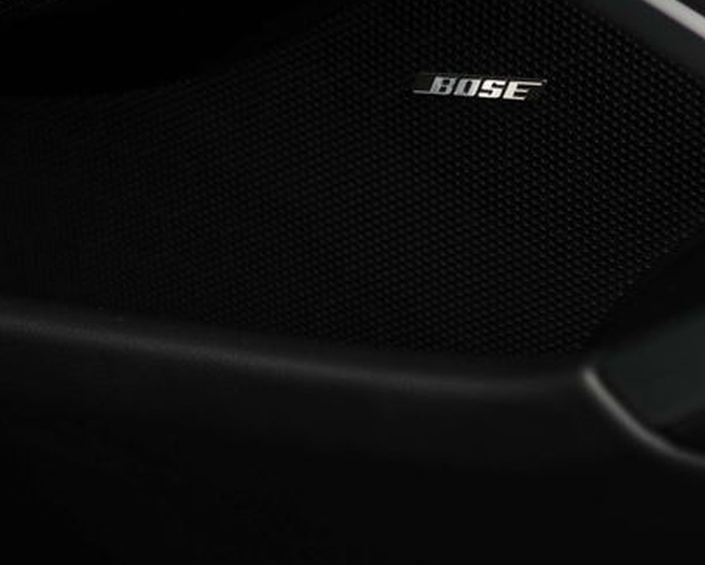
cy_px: 169
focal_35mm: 124
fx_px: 2588
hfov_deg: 15.4
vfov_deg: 12.4
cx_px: 596
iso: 200
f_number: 3.5
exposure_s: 1/100
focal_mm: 70
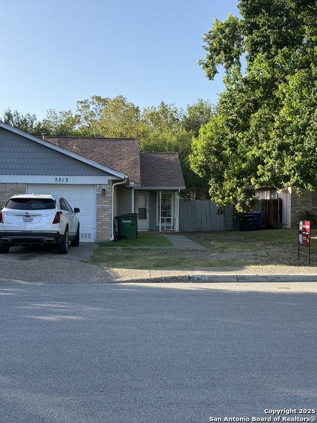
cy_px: 212
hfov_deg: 30.3
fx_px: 586
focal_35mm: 48
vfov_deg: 39.7
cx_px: 158
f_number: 1.78
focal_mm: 6.76
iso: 80
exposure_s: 1/1608
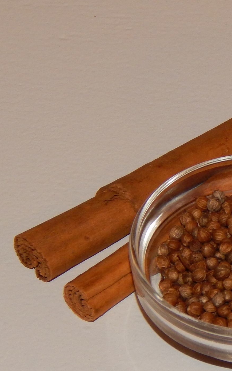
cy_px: 199
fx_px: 1811
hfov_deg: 7.2
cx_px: 324
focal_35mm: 179
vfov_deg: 11.7
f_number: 4.4
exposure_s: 1/30
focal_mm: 16.6
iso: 200
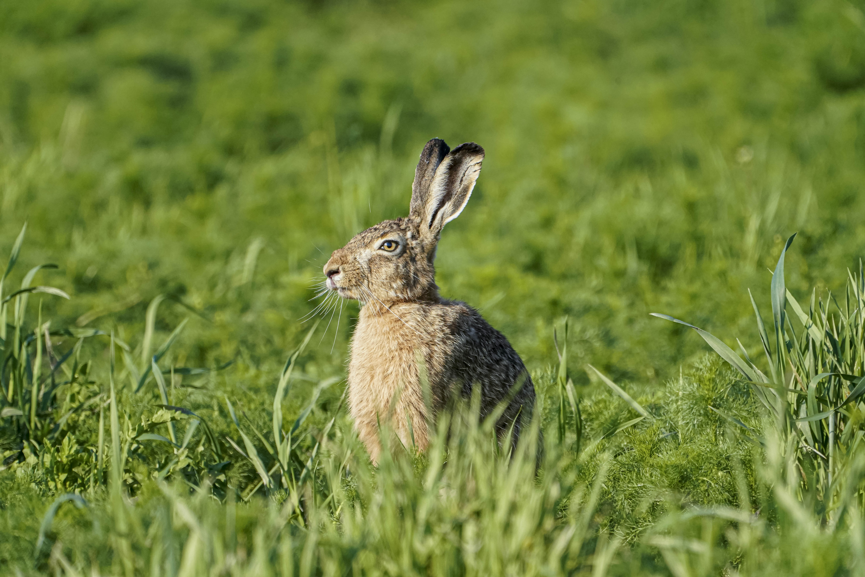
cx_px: 432
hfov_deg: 2.7
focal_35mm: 758
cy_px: 288
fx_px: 18212
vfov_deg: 1.8
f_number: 11
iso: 2000
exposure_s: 1/1250
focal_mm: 758
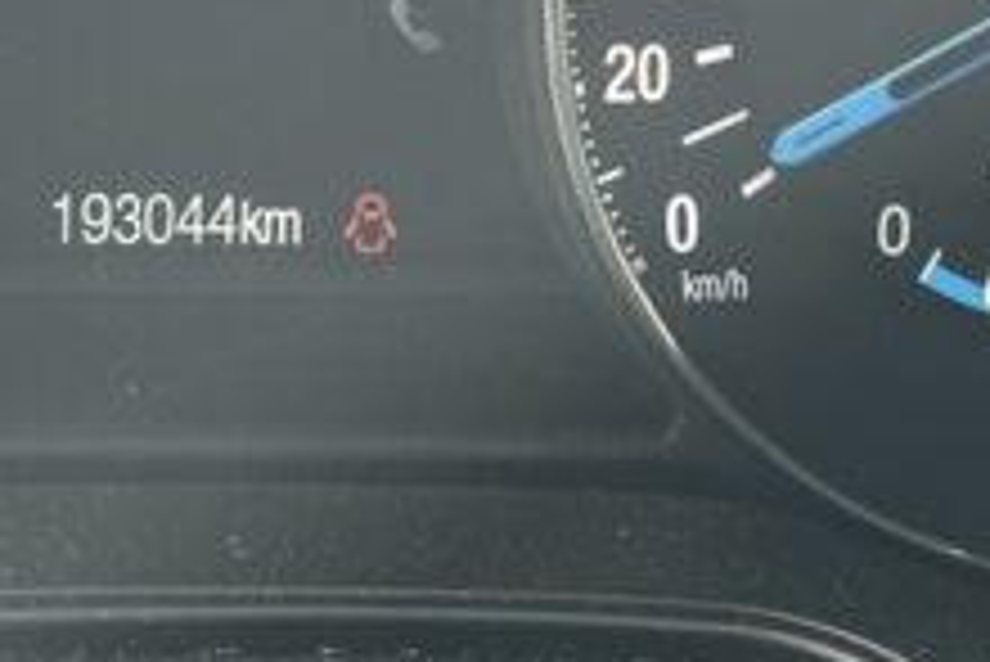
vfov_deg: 10.7
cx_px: 0
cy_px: -153
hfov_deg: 15.9
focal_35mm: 126
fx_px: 3467
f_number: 1.6
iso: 64
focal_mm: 5.1
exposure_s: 1/121
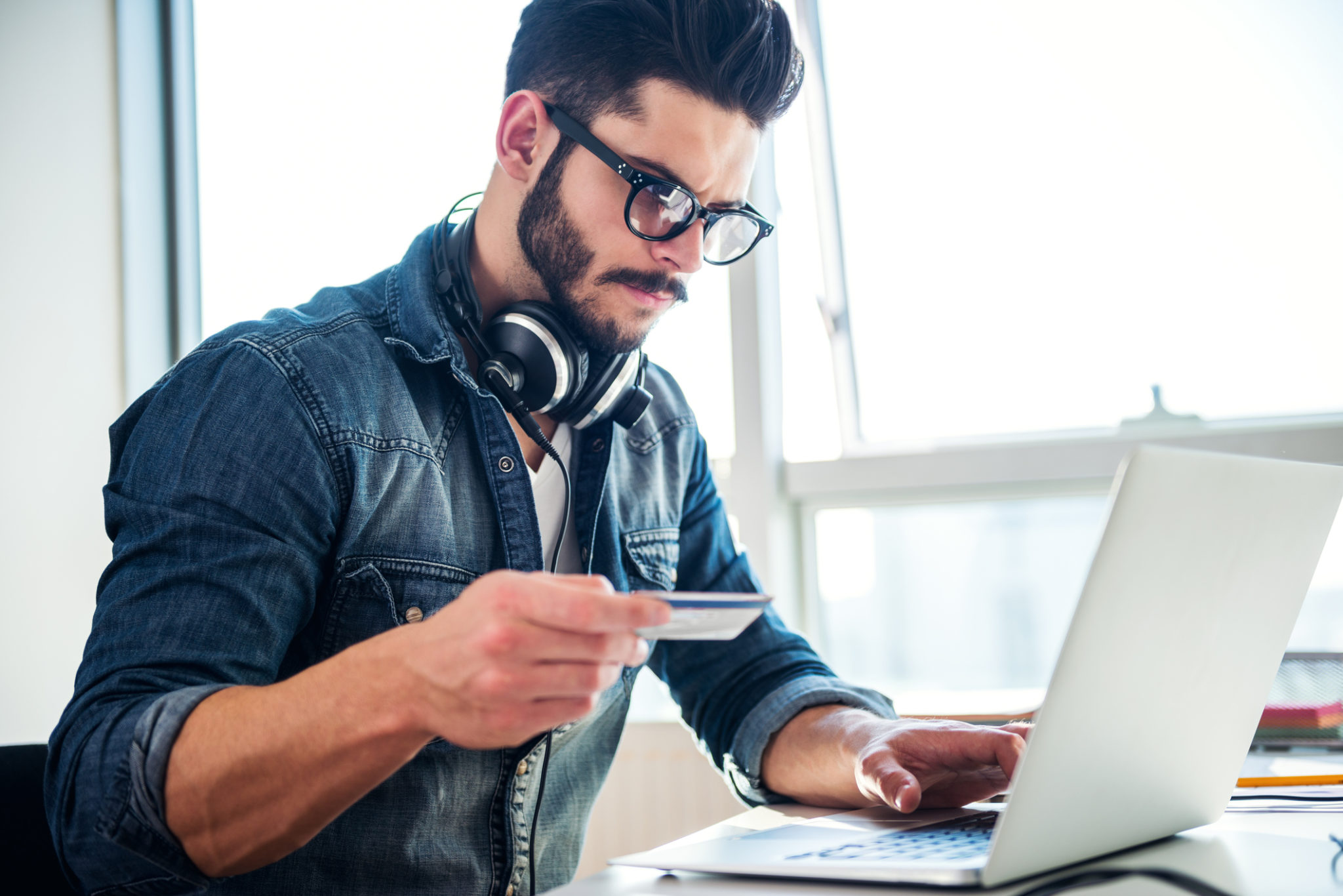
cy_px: 448
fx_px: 2089
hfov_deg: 35.6
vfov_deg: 24.2
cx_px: 672
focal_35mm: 56
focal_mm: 56
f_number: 2.8
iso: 100
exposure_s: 1/160
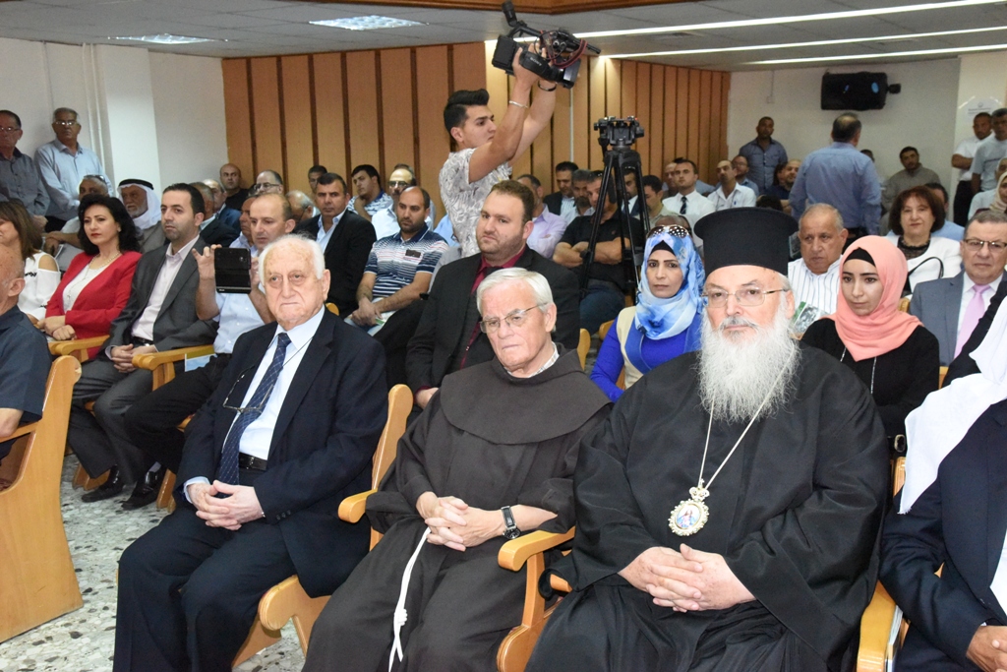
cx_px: 504
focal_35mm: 38
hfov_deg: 50.7
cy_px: 336
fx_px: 1063
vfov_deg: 35.1
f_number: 10
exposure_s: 1/200
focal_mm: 38
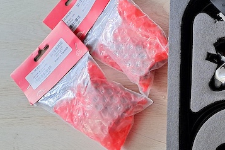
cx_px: 246
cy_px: 81
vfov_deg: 24.2
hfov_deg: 31.7
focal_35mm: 56
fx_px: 350
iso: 400
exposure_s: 1/30
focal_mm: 5.23
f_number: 1.8
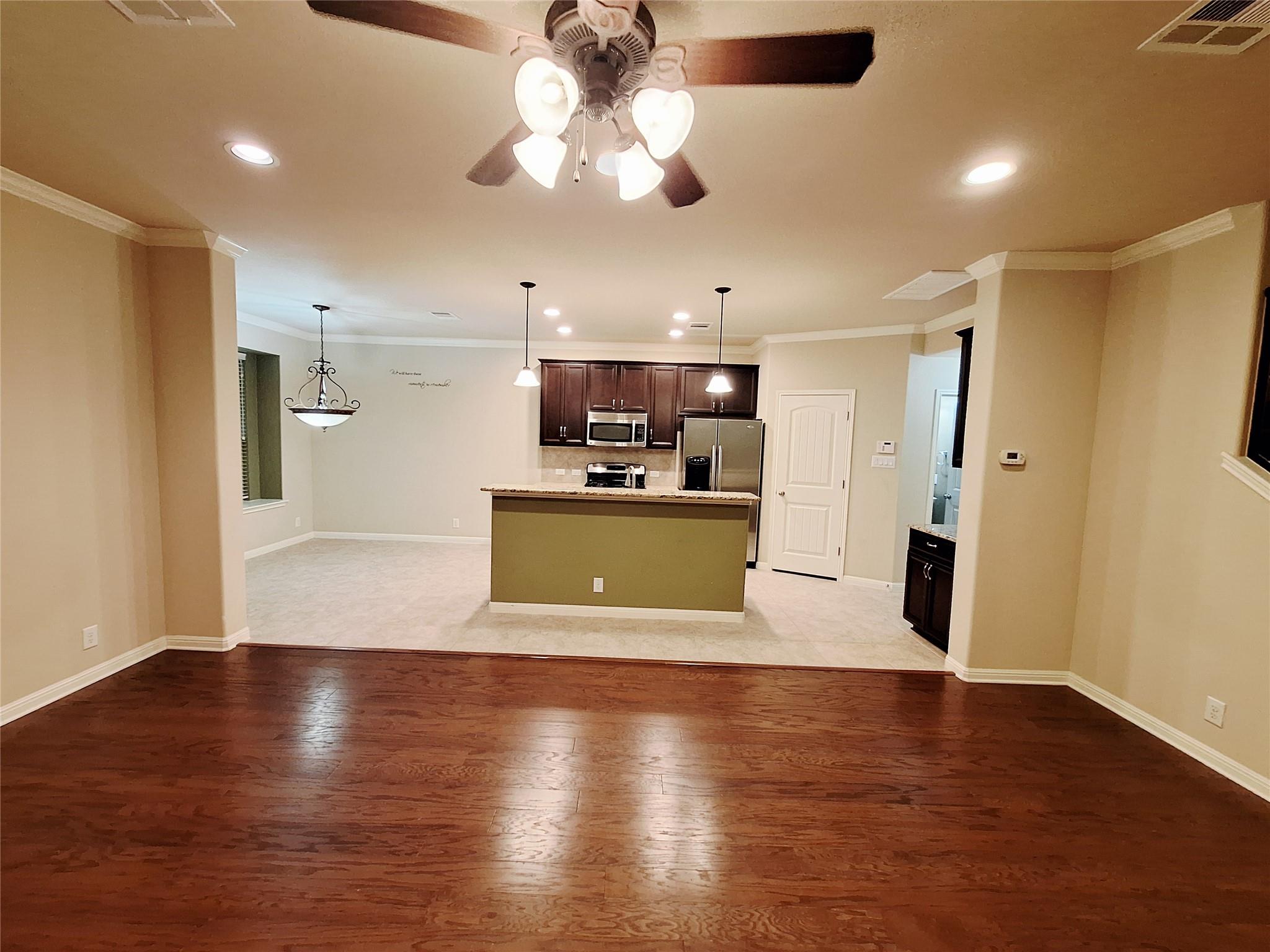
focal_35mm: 13
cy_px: 476
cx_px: 635
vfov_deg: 89.9
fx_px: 477
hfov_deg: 106.2
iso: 125
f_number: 2.2
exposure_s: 1/40
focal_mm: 1.74
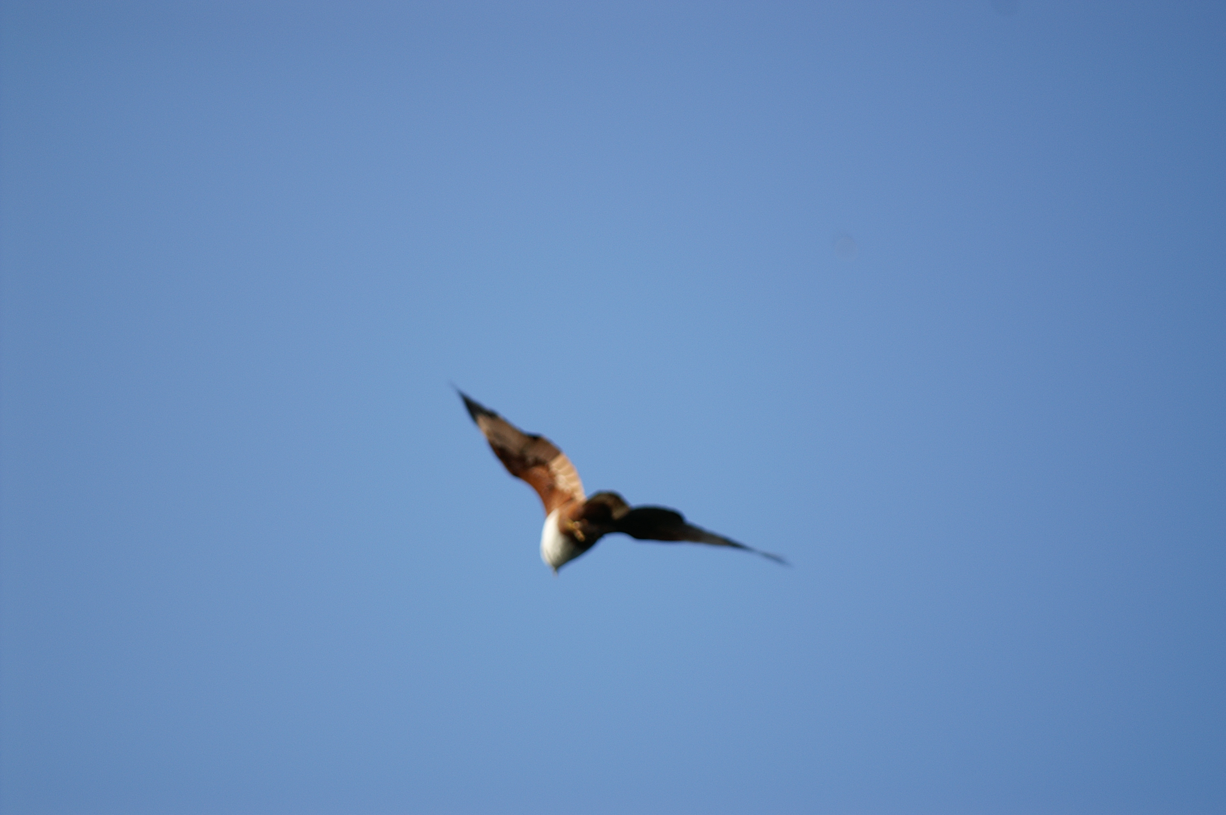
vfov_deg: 3.0
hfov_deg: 4.6
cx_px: 613
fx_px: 15311
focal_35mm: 450
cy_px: 408
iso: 100
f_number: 5.6
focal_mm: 300
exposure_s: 1/800
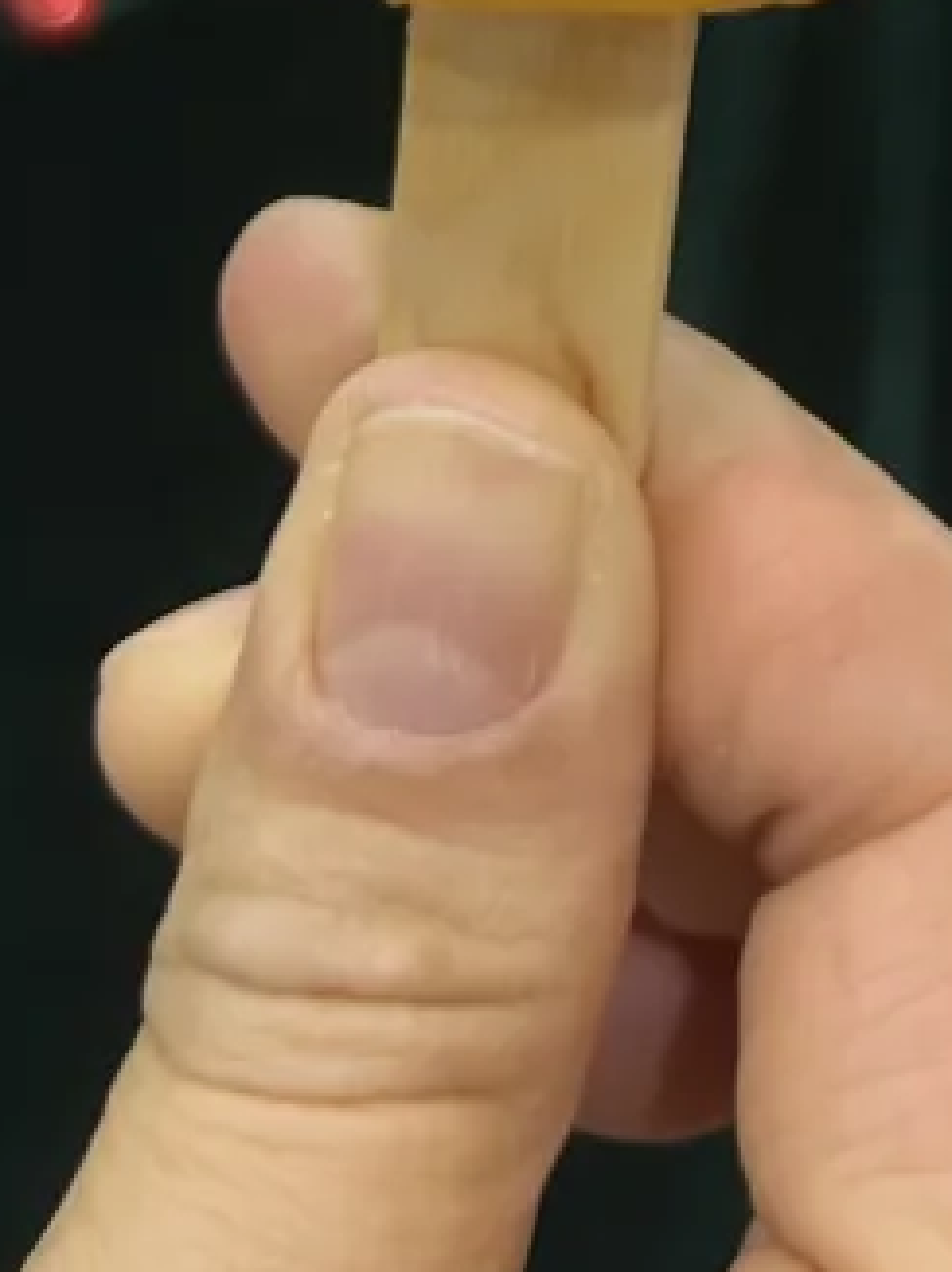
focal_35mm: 115
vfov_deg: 14.9
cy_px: -1022
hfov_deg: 12.3
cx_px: 1385
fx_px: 4222
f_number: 1.5
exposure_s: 1/100
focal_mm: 5.7
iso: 125
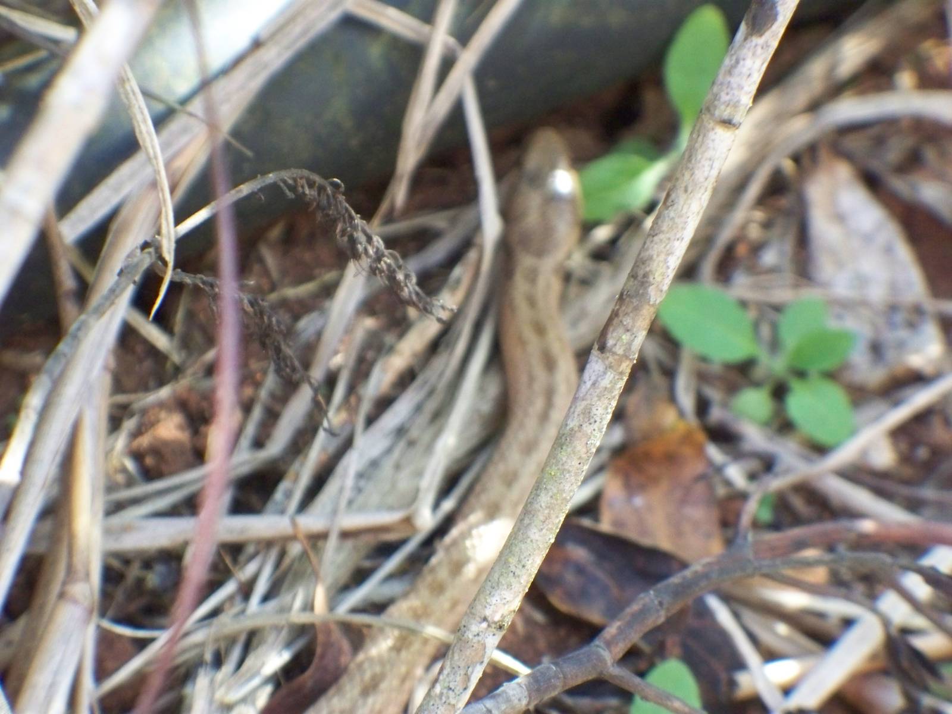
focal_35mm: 180
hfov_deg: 11.0
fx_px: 4950
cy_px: 357
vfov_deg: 8.2
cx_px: 476
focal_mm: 37.7
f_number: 5.1
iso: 400
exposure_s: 1/200
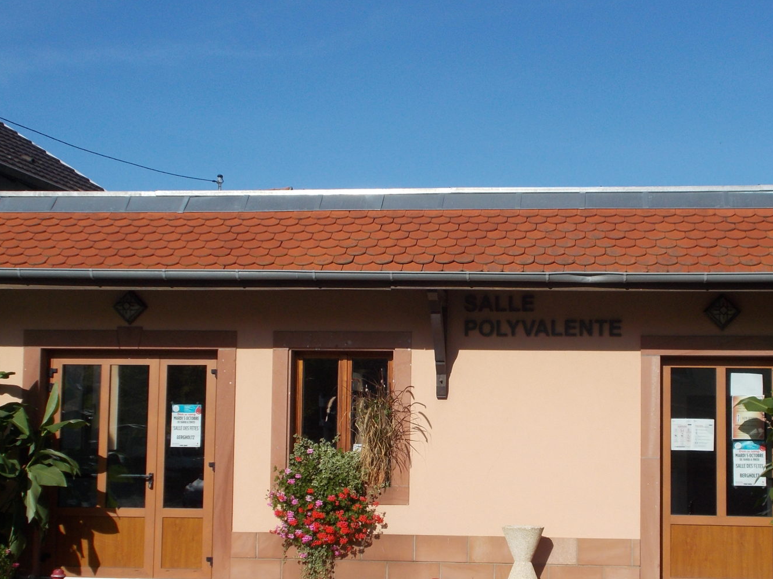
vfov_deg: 24.4
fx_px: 1340
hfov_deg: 32.1
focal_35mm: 60
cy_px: 352
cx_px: 466
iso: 80
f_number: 3.9
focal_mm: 6.9
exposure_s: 1/1000
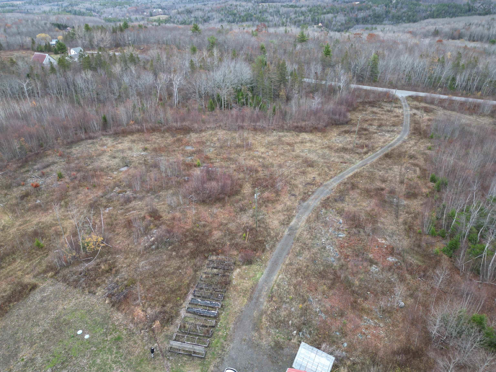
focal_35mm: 24
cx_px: 248
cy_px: 186
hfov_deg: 71.6
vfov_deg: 56.8
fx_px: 344
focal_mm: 6.72
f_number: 1.7
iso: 100
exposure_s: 1/100
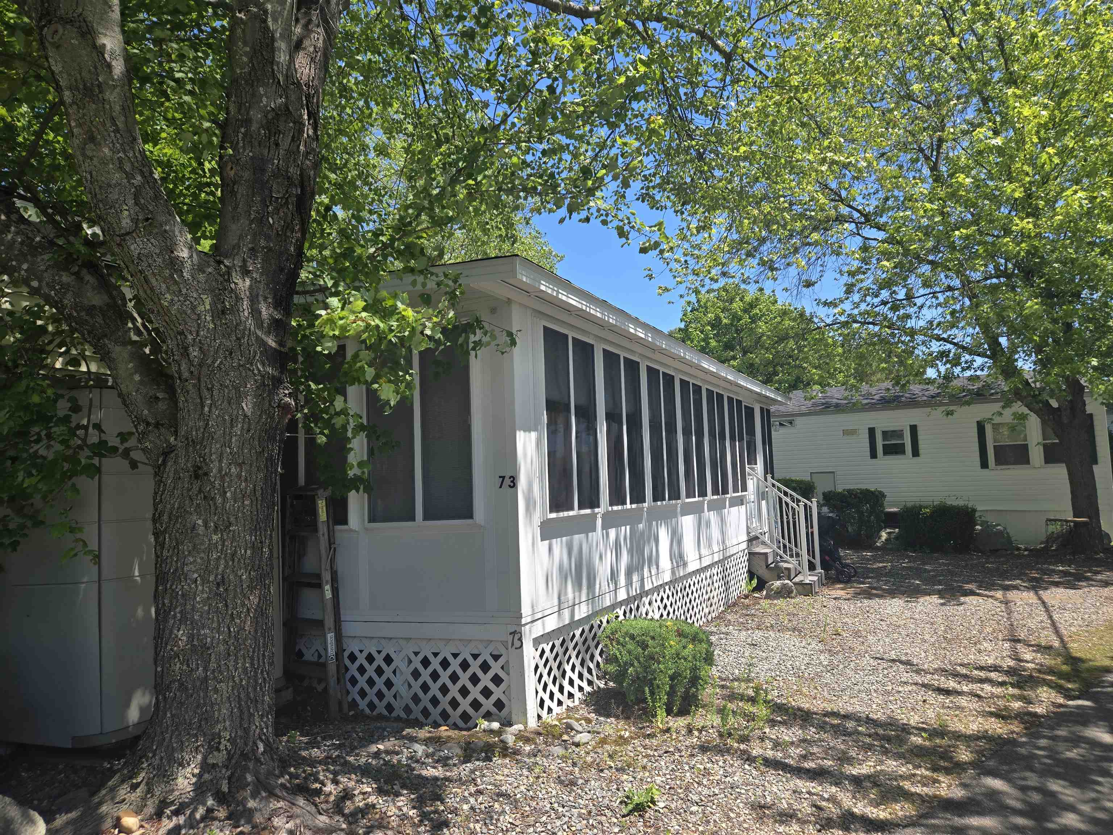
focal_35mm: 23
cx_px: 556
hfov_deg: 73.9
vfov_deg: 58.9
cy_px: 418
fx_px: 740
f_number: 1.8
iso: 25
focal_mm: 5.4
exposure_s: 1/904
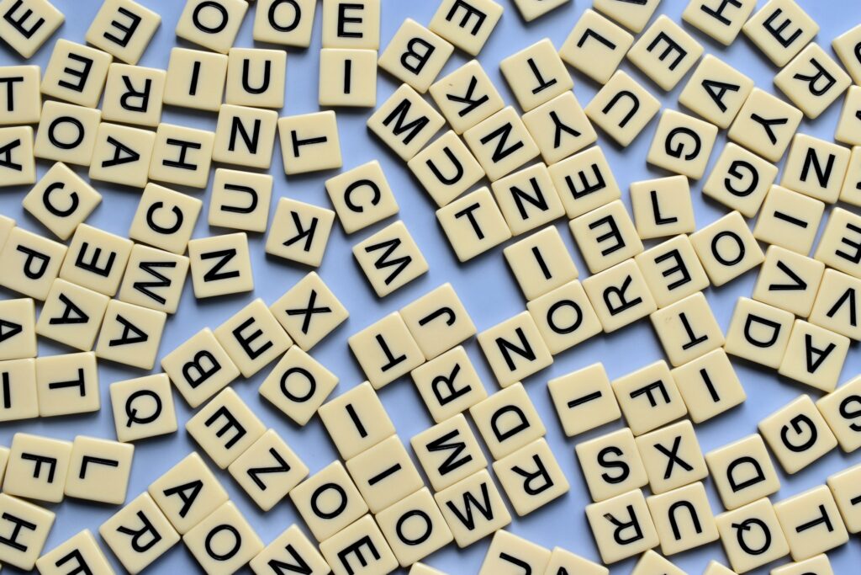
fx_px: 1435
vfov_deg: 22.6
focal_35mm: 60
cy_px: 288
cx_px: 430
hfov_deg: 33.4
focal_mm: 40
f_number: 8
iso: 100
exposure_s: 1/3
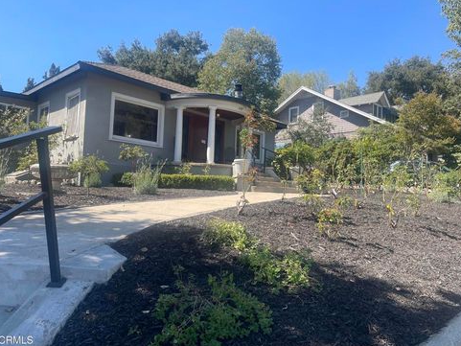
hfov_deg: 67.3
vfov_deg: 53.1
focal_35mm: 26
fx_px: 346
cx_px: 237
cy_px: 177
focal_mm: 5.1
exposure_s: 1/1323
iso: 32
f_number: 1.6
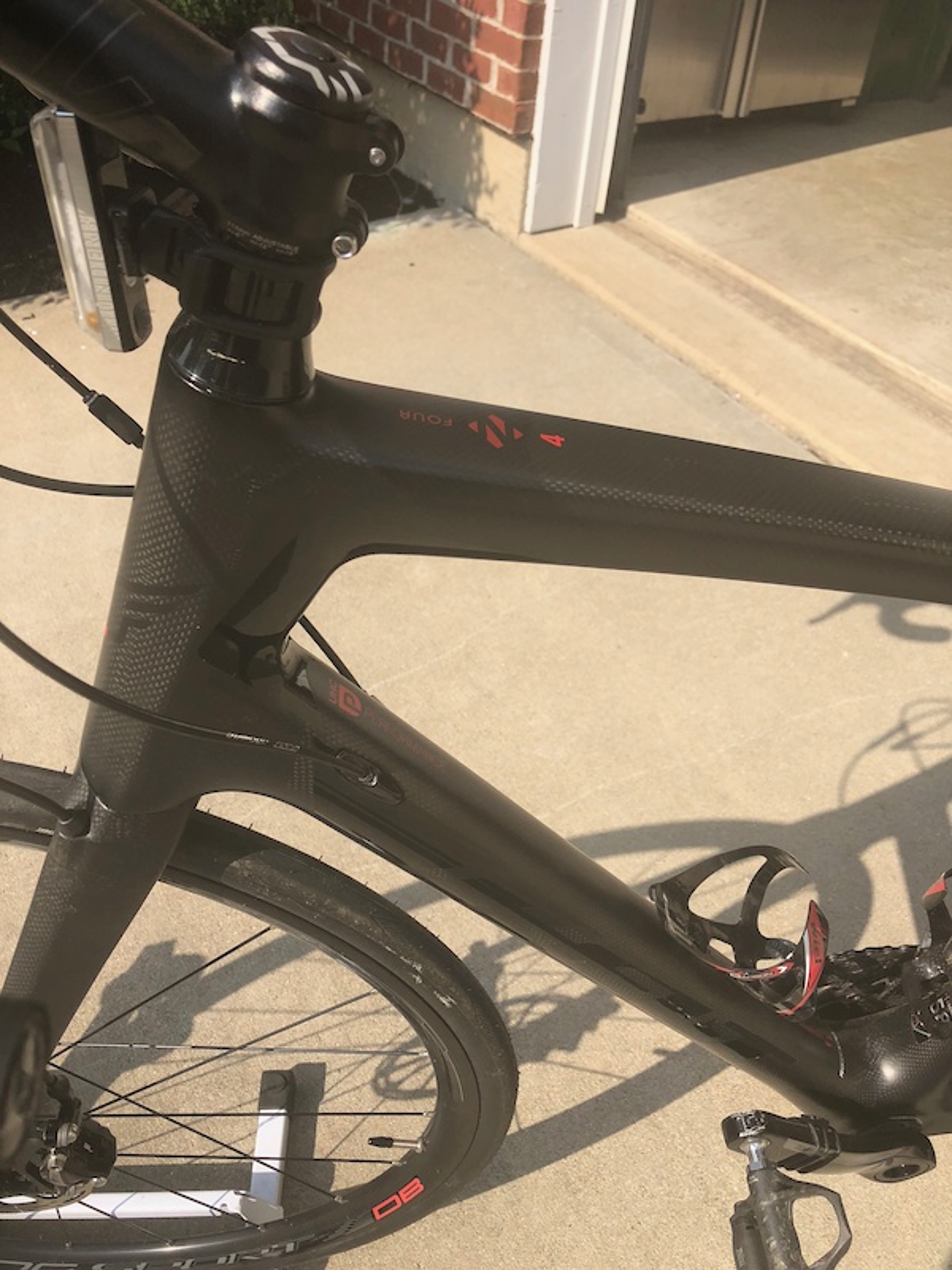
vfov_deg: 63.4
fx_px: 1027
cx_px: 476
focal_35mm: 28
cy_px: 635
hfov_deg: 49.7
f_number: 1.8
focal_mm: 4
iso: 20
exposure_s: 1/1499
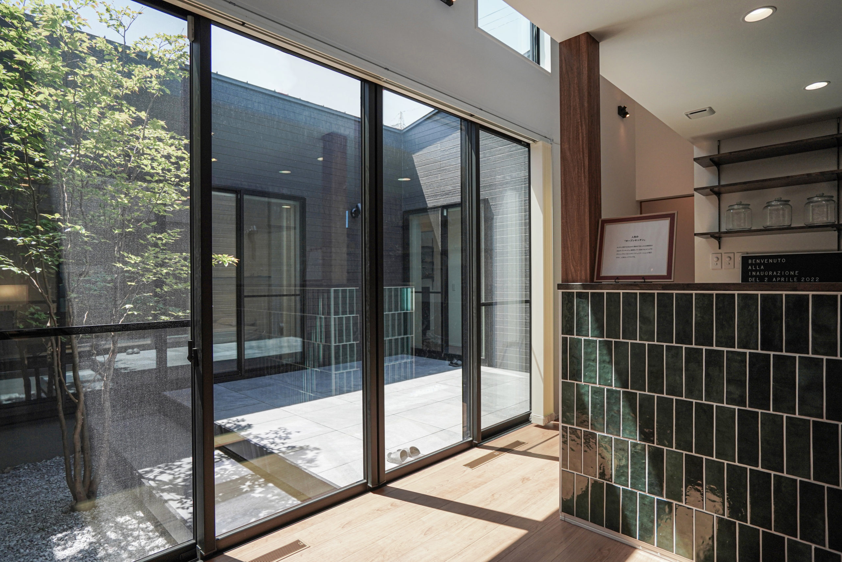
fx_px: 444
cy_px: 281
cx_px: 421
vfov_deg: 64.6
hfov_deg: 86.9
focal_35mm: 19
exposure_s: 1/1000
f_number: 4
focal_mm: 19
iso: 500
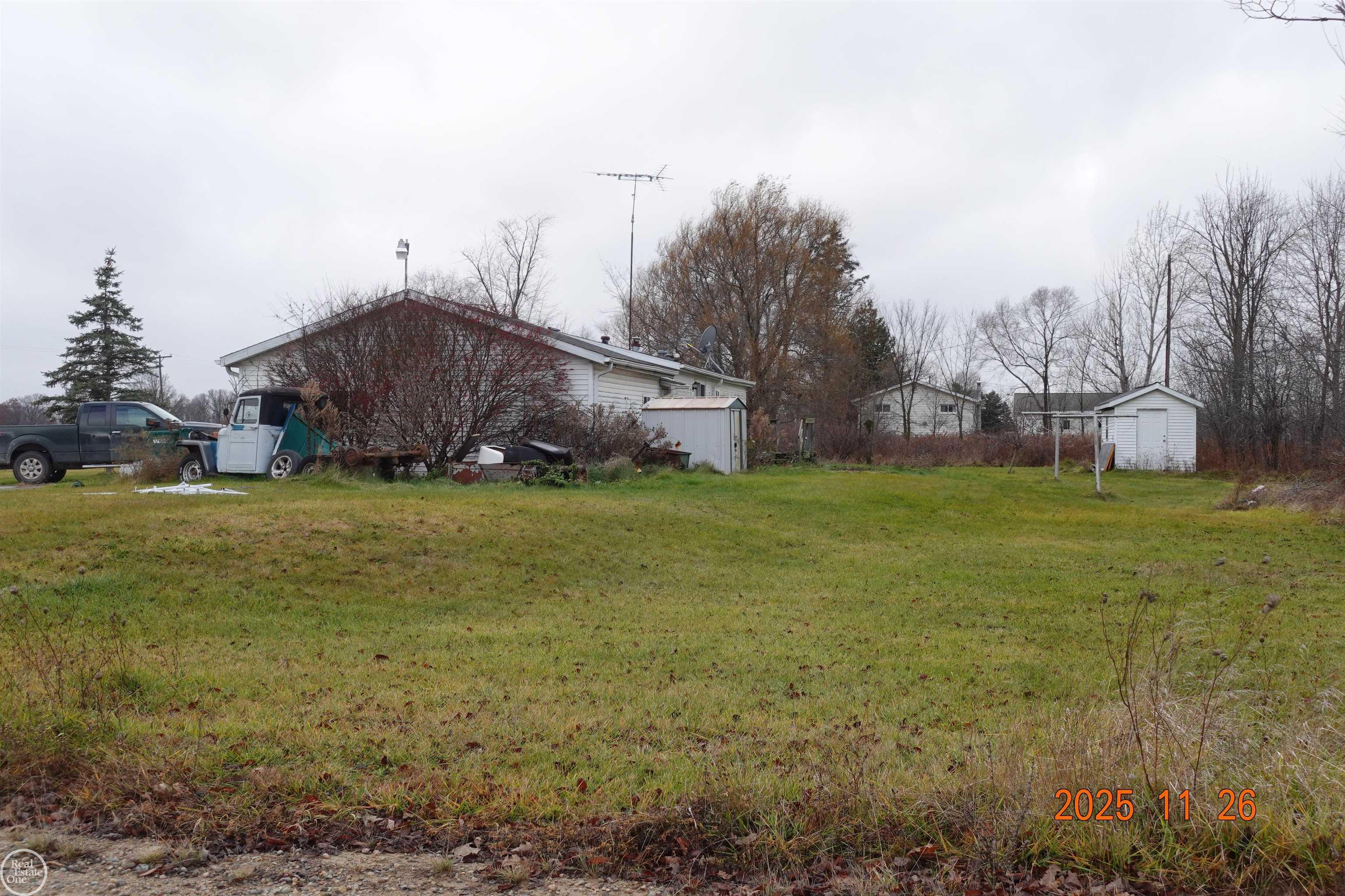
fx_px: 1532
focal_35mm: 41
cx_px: 672
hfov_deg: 47.4
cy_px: 448
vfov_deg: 32.6
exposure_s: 1/160
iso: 125
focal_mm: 15.46
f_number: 5.6
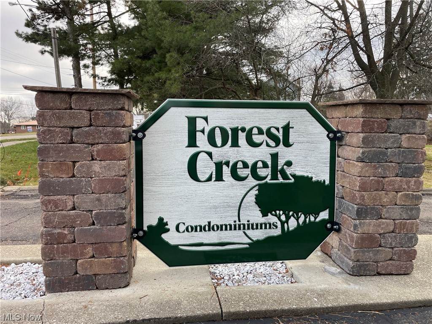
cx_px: 216
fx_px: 324
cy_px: 162
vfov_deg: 53.1
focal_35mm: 26
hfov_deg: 67.3
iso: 32
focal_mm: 4.2
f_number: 1.6
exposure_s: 1/332
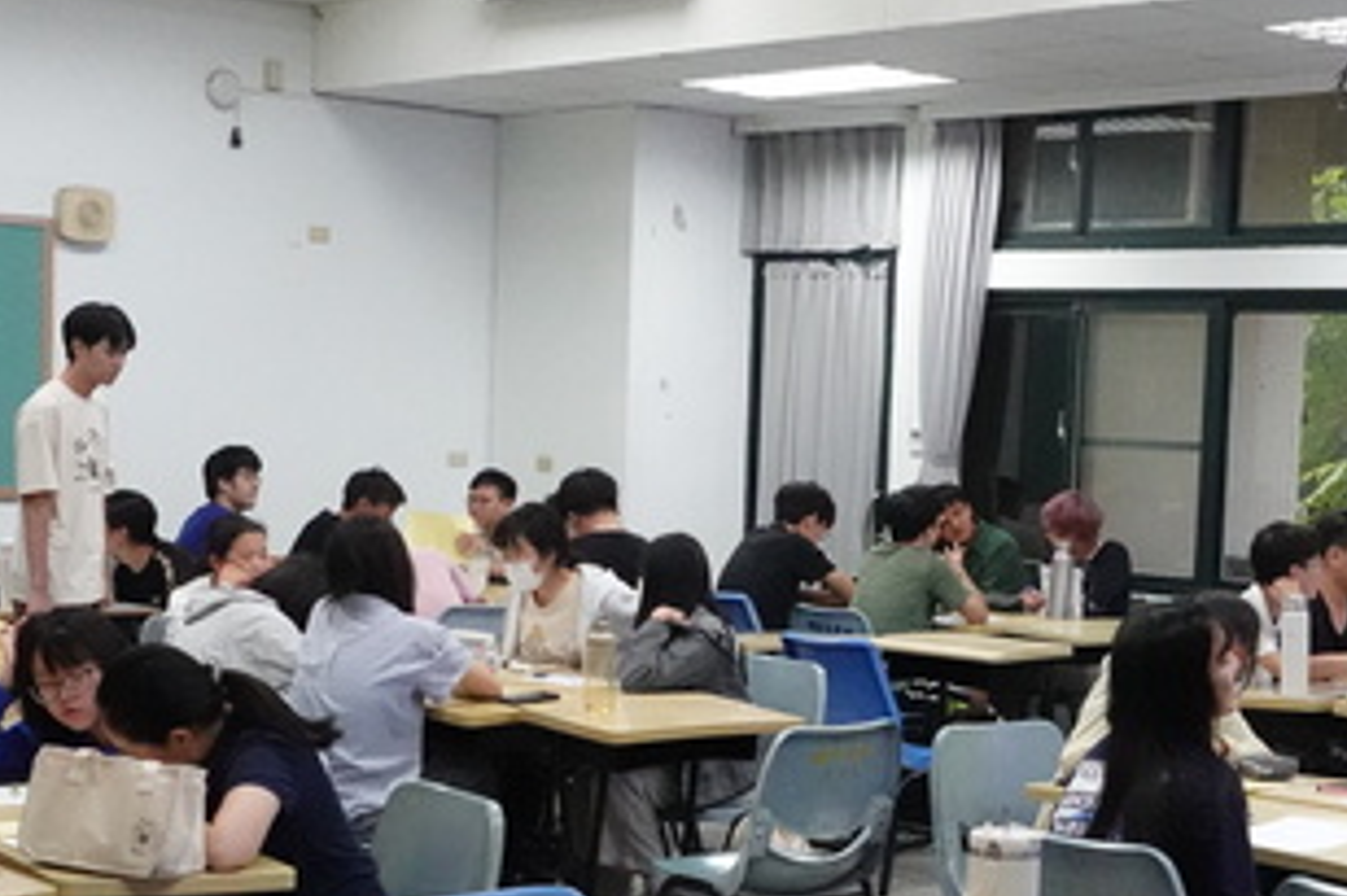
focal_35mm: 66
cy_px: 610
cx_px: 792
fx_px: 2468
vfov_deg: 20.5
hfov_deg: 30.5
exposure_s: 1/500
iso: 5000
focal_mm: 11.4
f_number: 4
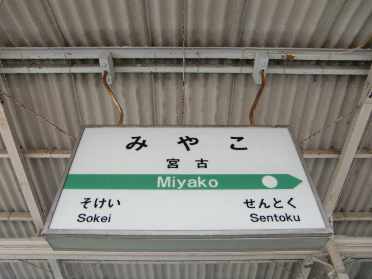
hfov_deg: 63.4
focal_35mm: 28
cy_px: 140
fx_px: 301
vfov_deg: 49.7
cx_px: 186
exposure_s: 1/80
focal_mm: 4.9
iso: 64
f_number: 2.6
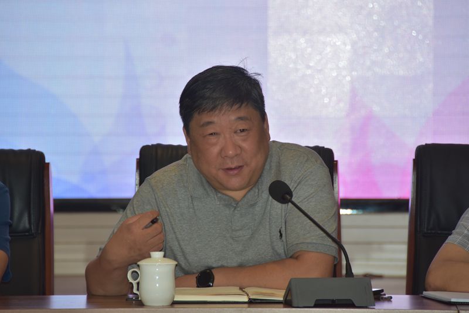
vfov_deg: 5.4
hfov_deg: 8.1
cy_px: 156
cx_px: 234
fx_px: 3321
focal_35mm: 255
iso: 400
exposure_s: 1/125
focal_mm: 170
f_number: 5.6
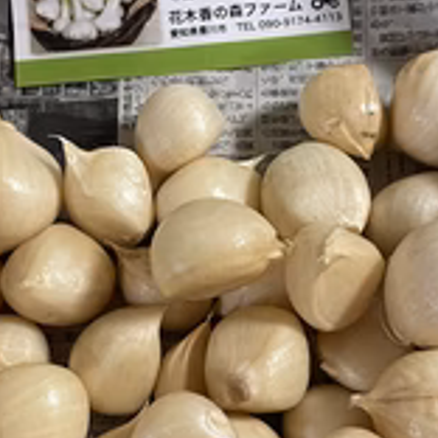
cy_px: 211
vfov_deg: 29.1
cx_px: 199
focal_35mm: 59
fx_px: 845
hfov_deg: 29.1
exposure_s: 1/50
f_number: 1.6
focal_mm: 4.2
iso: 320
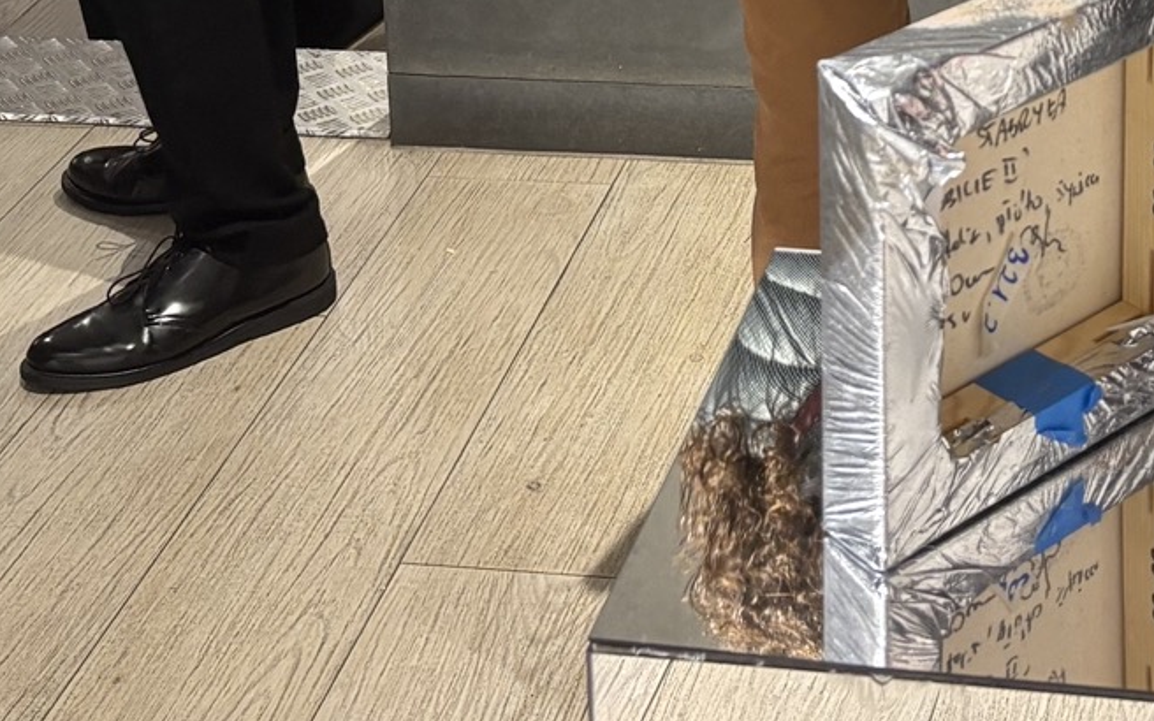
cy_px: -570
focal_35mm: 84
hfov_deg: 23.9
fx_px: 2642
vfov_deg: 13.9
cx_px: 1075
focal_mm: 5.96
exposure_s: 1/50
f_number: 1.6
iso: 80
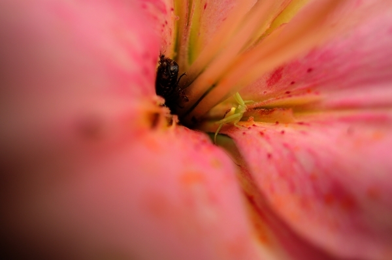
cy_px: 130
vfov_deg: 35.4
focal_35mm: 38
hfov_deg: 51.3
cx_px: 196
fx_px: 408
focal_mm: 25
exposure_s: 1/500
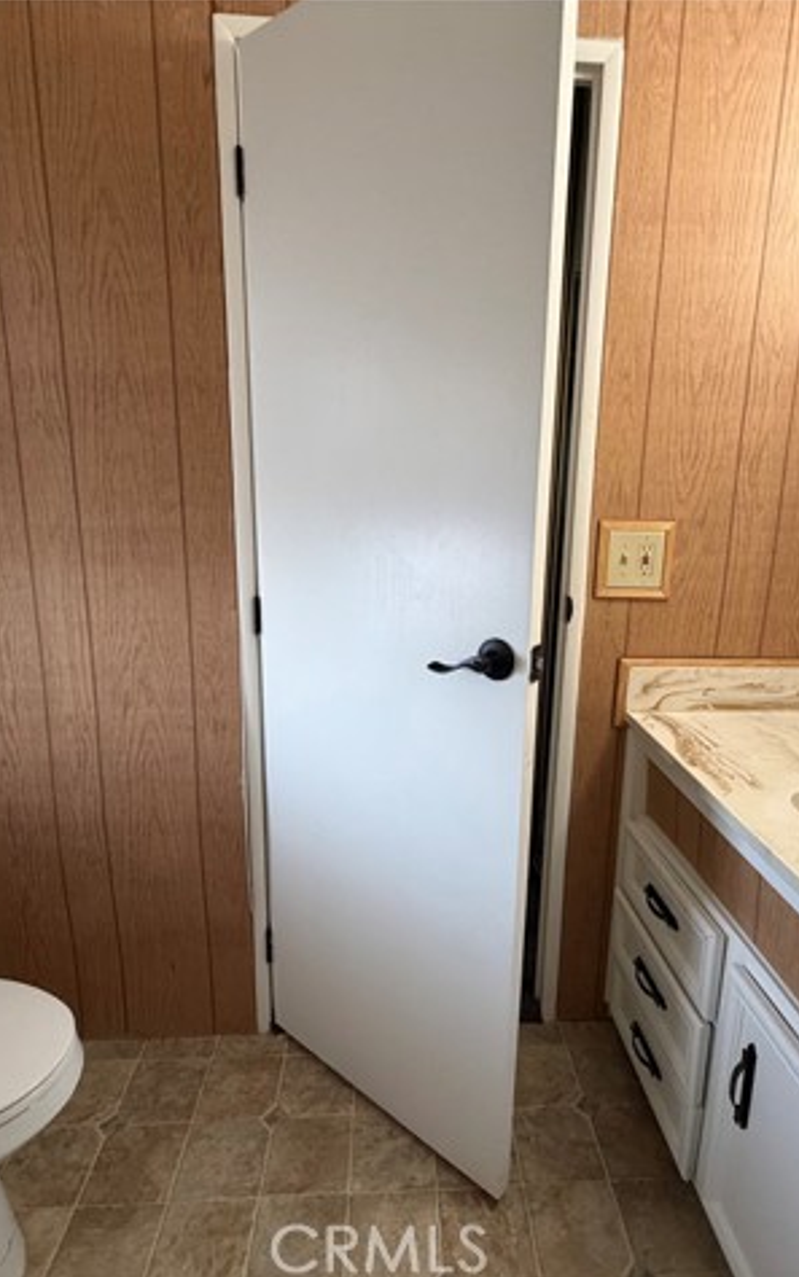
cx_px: 439
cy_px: 643
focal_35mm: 20
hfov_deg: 59.6
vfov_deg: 85.1
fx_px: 697
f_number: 2.2
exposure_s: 1/60
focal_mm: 2.22
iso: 320
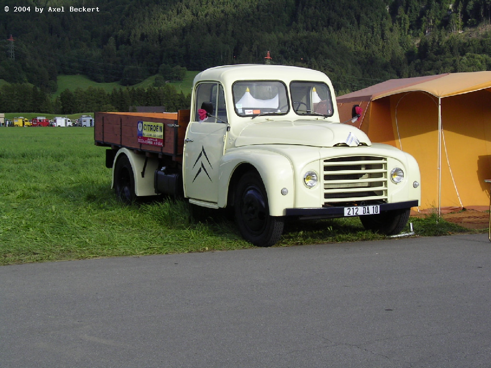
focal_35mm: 61
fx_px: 865
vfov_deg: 24.0
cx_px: 246
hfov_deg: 31.7
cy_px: 184
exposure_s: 1/202
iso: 50
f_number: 6.3
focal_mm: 9.6
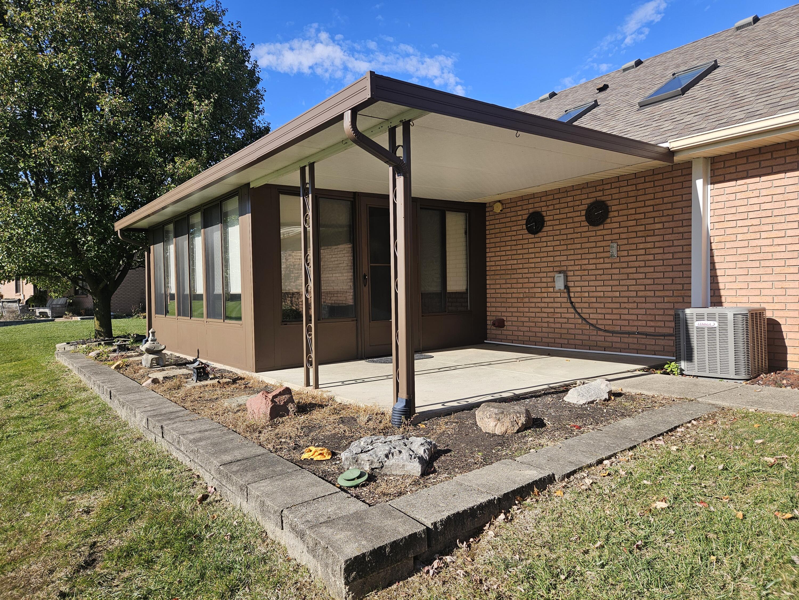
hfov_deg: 73.9
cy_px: 300
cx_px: 400
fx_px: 531
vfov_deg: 58.9
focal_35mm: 23
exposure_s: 1/1476
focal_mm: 5.4
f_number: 1.8
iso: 32
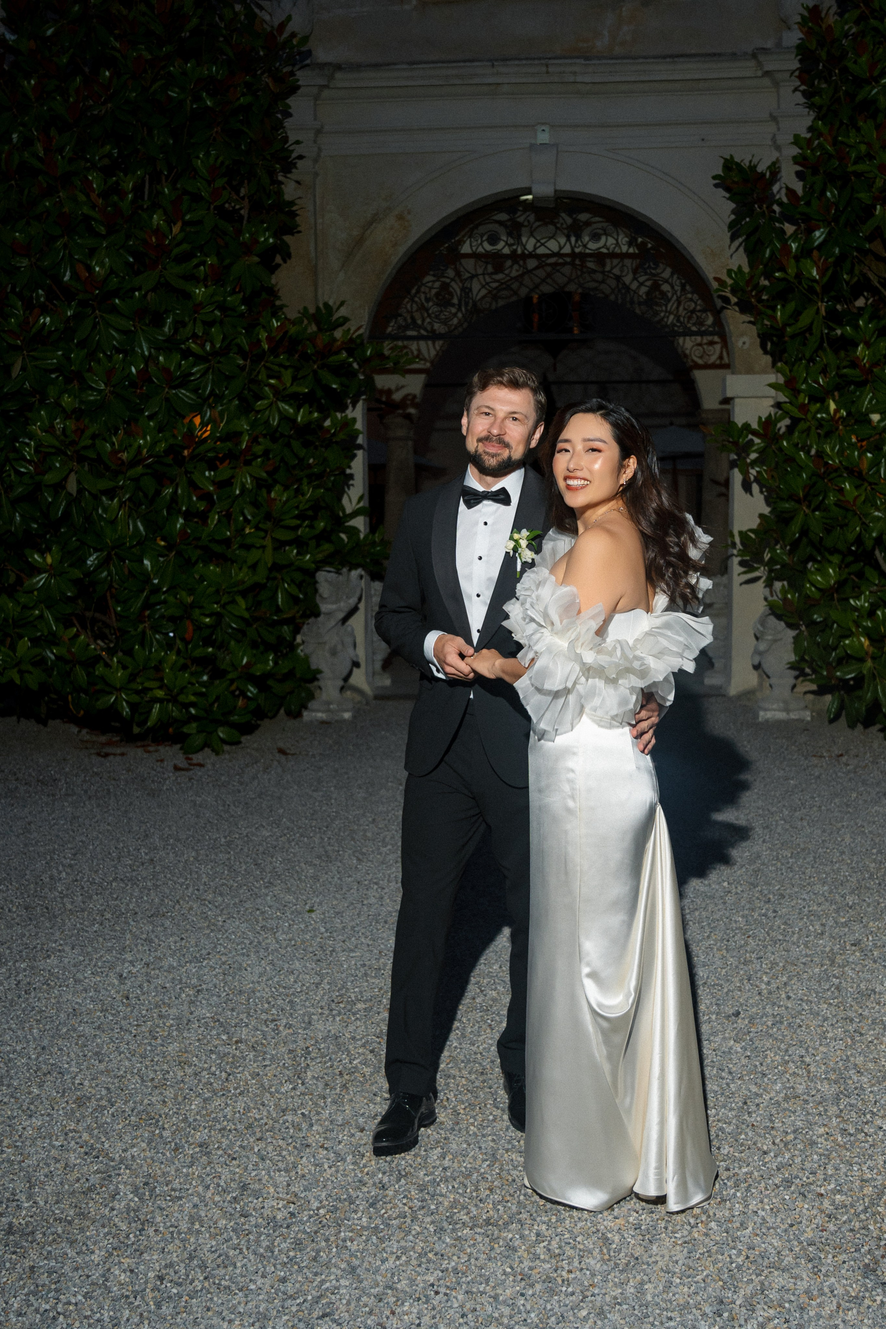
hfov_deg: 36.9
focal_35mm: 36
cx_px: 443
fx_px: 1329
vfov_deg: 53.1
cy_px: 664
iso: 400
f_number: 3.2
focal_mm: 24
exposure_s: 1/200
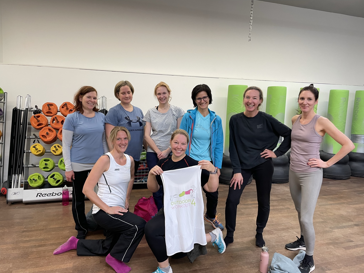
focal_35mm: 26
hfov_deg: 67.3
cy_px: 136
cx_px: 182
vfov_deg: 53.1
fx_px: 273
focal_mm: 4.2
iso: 125
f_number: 1.6
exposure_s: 1/50
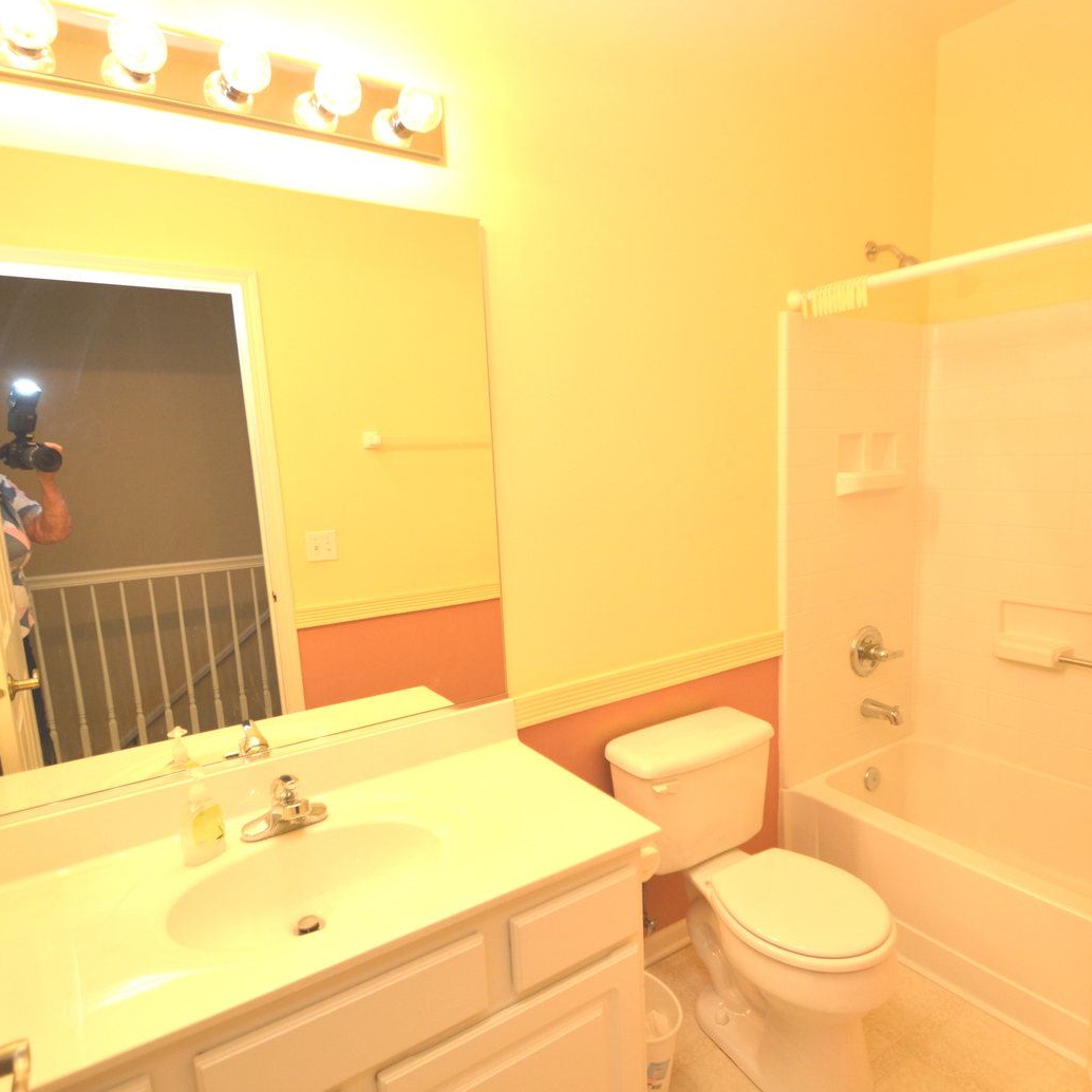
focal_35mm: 20
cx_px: 623
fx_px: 714
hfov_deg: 74.4
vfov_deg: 74.8
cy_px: 565
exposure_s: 1/80
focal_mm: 10
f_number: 4.5
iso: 250
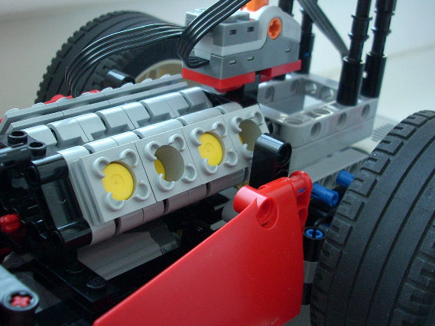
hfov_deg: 36.8
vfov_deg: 28.0
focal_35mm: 52
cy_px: 130
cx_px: 209
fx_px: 654
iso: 175
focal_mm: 6.2
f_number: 2.8
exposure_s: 1/30
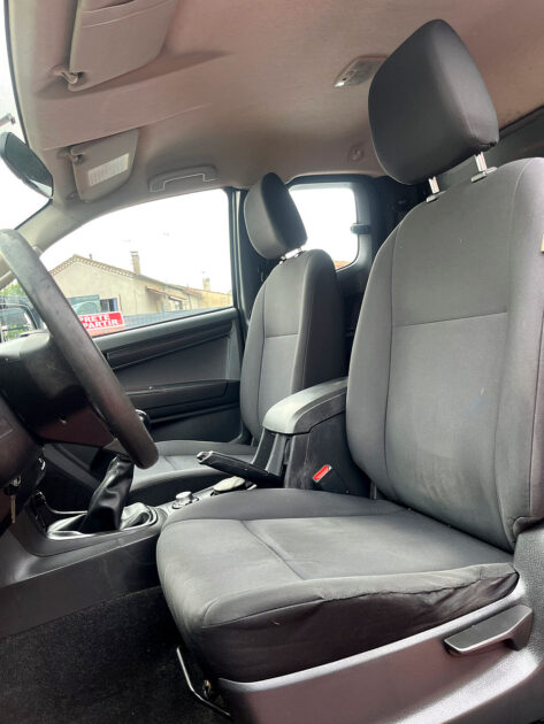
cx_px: 272
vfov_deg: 67.3
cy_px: 362
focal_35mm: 26
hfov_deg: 53.1
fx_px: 544
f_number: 1.6
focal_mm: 5.1
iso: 64
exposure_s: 1/121
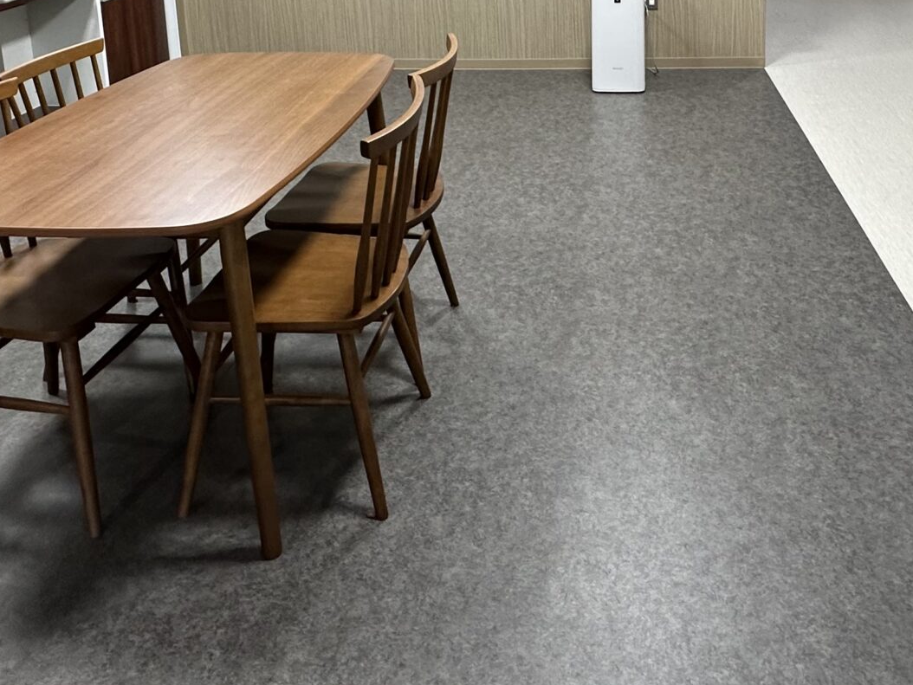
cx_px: 534
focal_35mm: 34
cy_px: -10
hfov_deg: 53.7
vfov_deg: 37.1
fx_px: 897
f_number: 2.2
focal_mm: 2.22
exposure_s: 1/100
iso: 160
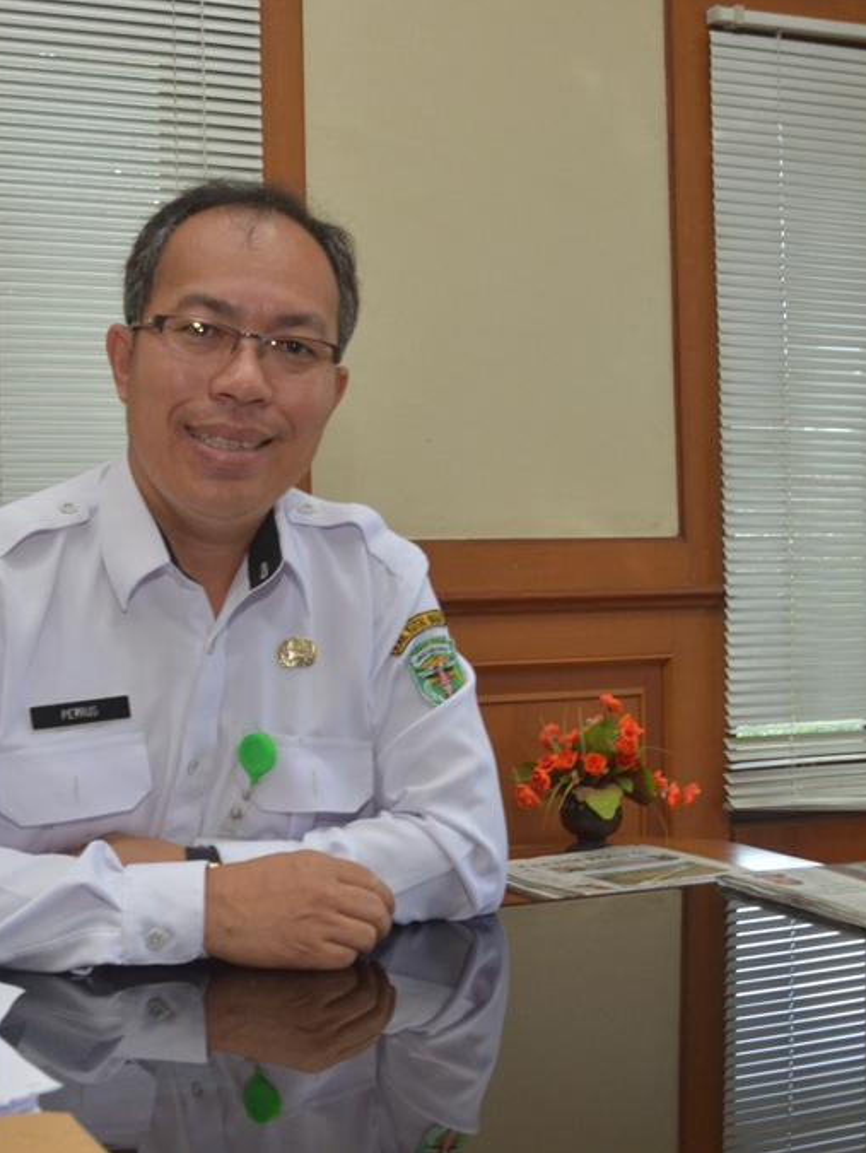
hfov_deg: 29.5
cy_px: 576
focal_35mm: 48
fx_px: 1600
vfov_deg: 39.6
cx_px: 149
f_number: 7.1
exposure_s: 1/60
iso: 1000
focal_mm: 22
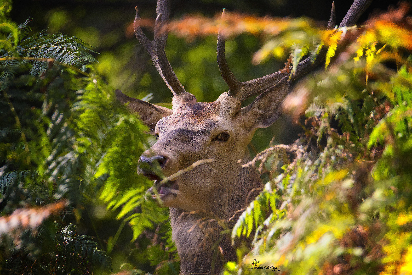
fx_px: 10299
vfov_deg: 1.5
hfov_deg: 2.3
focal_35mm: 900
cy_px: 138
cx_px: 206
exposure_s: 1/1600
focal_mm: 600
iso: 800
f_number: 8
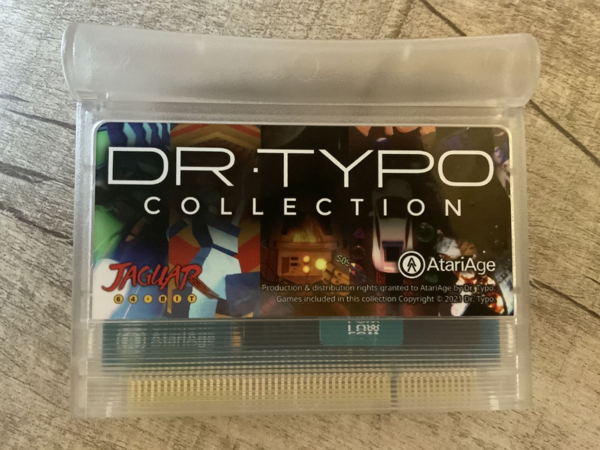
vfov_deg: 48.2
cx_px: 300
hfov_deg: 61.7
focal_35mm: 29
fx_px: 503
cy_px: 225
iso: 500
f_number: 1.8
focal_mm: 3
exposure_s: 1/30
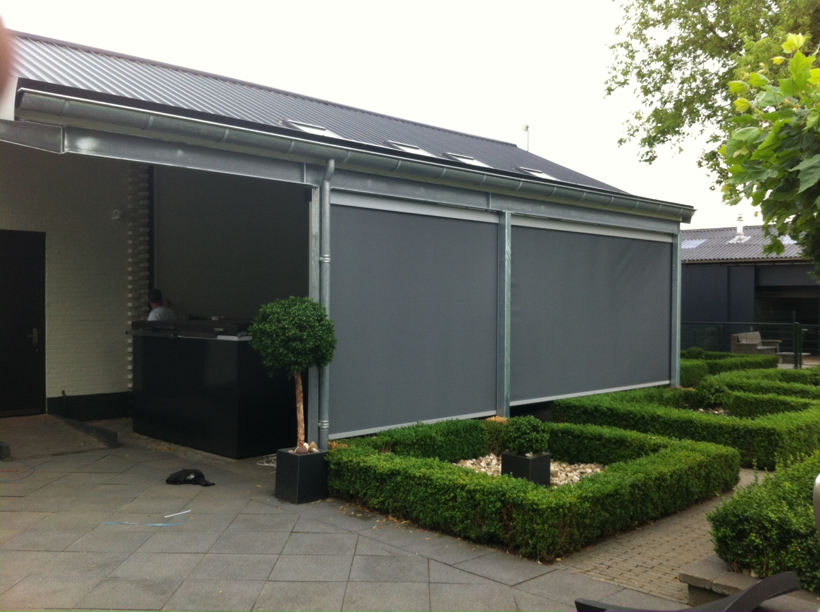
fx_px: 828
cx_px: 410
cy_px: 306
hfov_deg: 52.7
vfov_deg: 40.6
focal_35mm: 35
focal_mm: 3.85
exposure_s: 1/187
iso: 80
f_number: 2.8
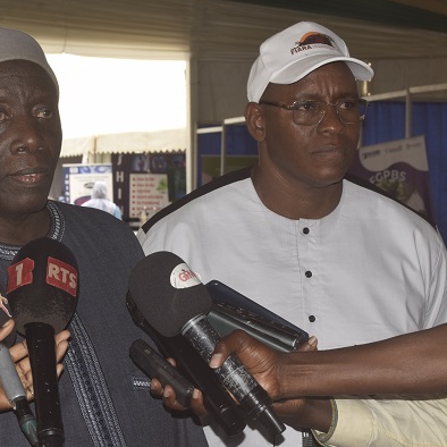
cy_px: 221
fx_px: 1558
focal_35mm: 107
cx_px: 168
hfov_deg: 16.3
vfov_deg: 16.3
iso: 400
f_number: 5.6
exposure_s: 1/160
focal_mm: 55
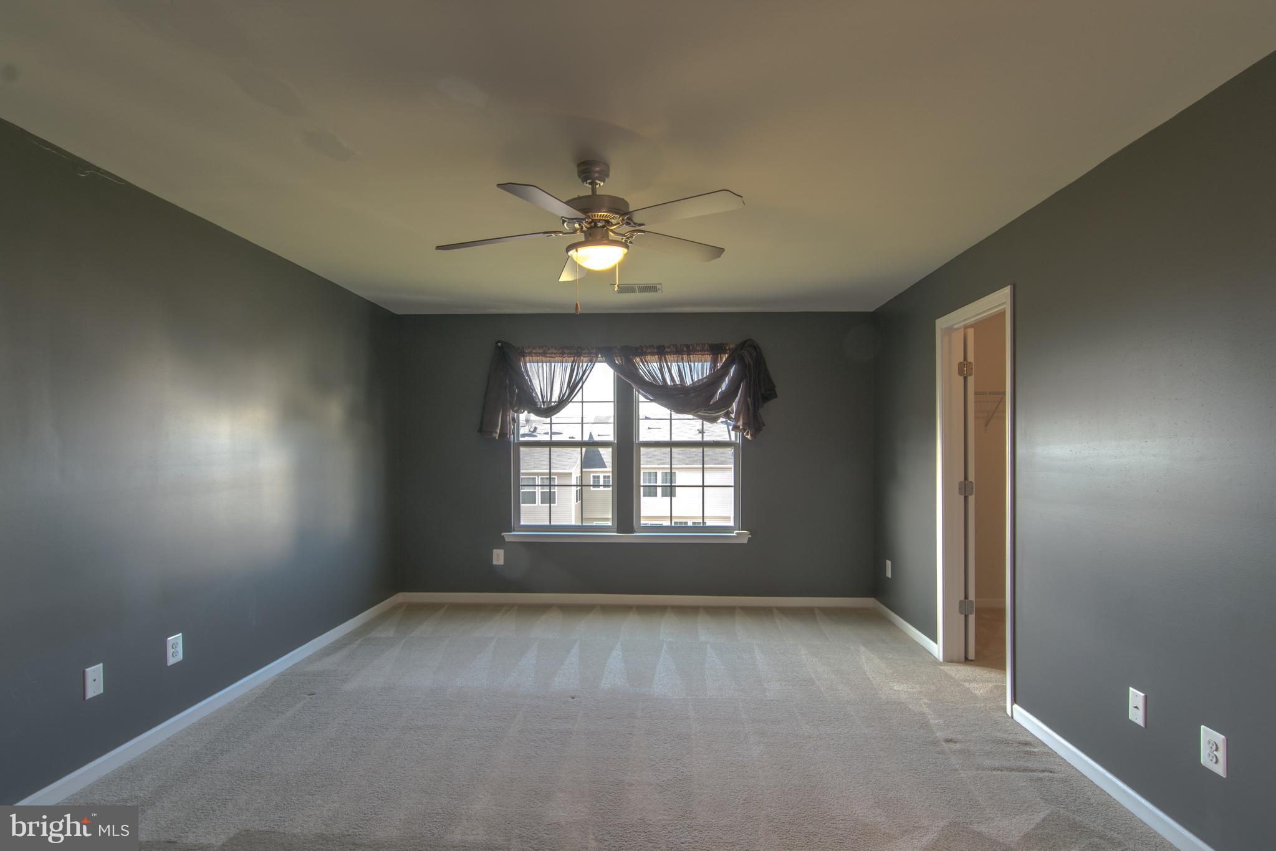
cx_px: 638
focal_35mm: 16
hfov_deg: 95.0
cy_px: 426
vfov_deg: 72.1
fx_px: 585
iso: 100
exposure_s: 1/3
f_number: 11
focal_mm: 11
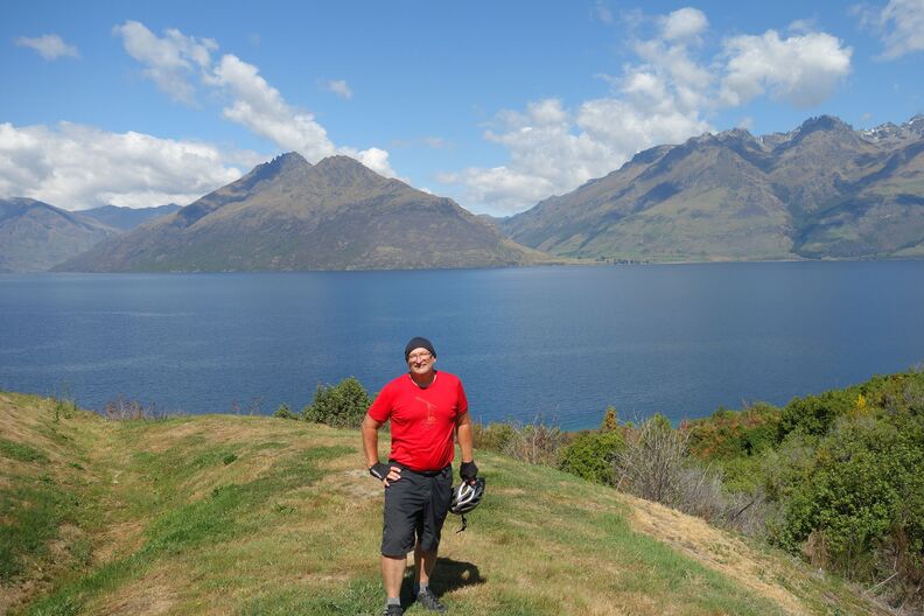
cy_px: 308
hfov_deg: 63.7
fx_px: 744
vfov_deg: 45.0
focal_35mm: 29
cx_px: 462
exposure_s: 1/800
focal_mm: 10.91
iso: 125
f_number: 4.5
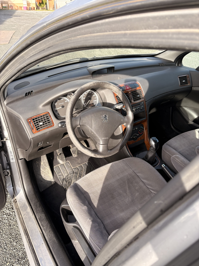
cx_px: 100
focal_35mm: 26
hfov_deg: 53.1
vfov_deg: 67.3
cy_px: 133
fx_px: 199
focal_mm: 5.96
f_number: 1.6
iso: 50
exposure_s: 1/357
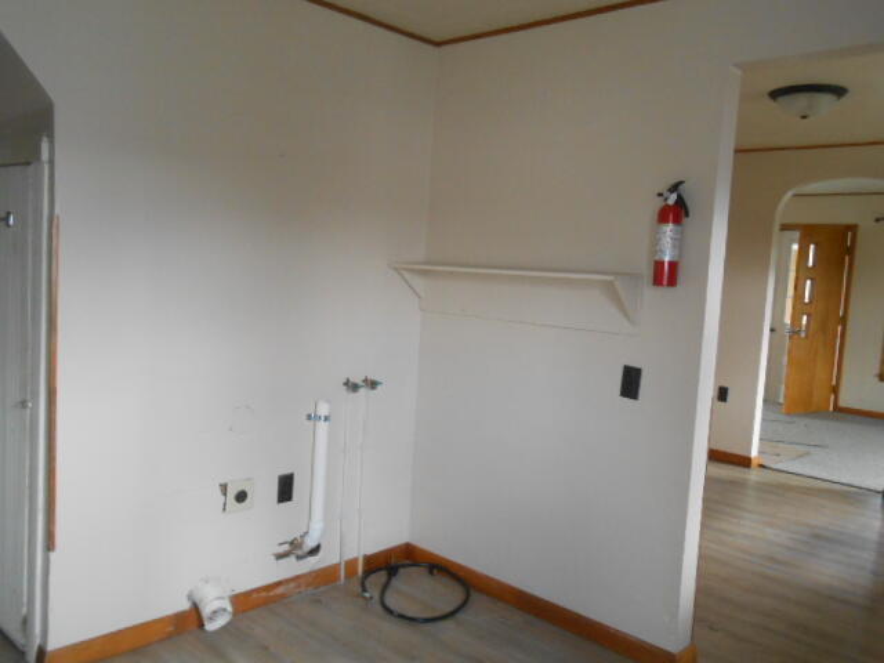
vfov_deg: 46.8
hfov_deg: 60.0
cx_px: 442
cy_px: 332
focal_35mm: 30
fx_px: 766
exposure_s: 1/30
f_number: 3.8
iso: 400
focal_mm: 5.3
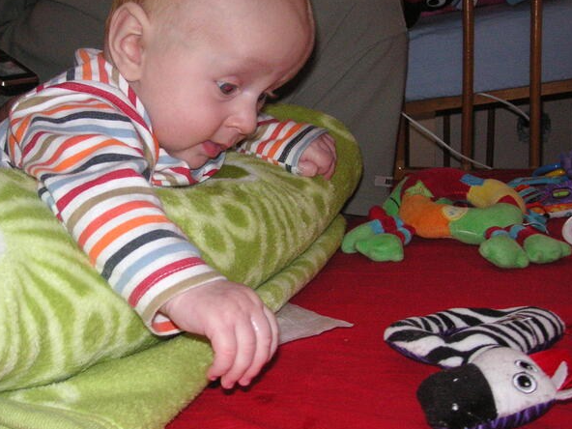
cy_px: 192
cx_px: 189
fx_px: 826
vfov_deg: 29.1
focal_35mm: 50
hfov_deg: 37.8
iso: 160
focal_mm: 6.1
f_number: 2.8
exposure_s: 1/45
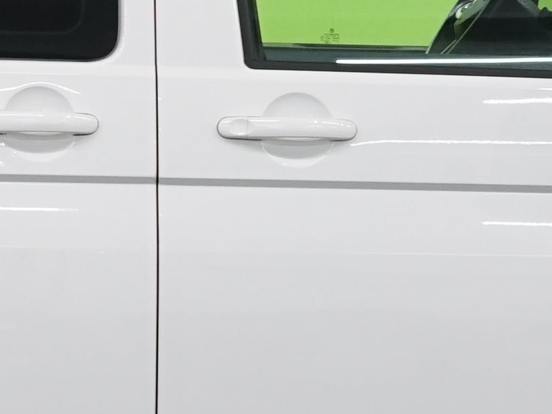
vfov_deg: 6.7
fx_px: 3556
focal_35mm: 223
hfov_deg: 8.8
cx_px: -131
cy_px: 74
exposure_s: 1/25
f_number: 10
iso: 800
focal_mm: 32
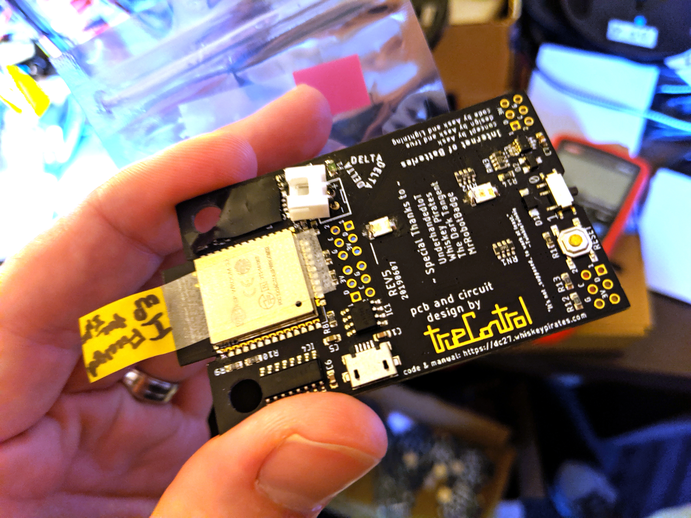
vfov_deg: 51.4
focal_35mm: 27
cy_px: 259
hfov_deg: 65.3
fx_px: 539
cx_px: 346
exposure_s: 1/23.3
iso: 151
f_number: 1.8
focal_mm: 4.44
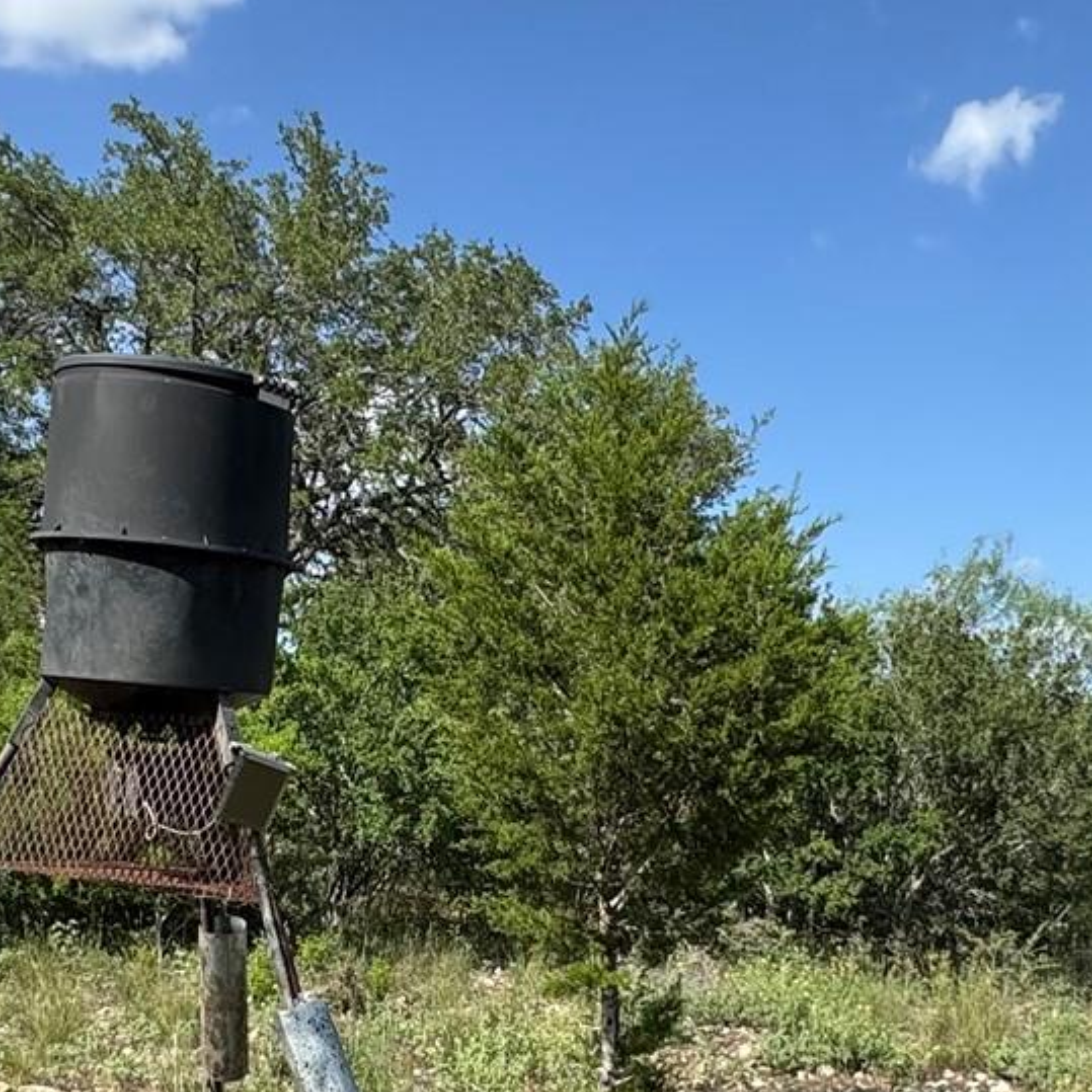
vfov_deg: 34.7
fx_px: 1677
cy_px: 906
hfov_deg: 36.0
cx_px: 502
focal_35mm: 47
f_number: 2.2
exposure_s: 1/1217
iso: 50
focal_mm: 2.22
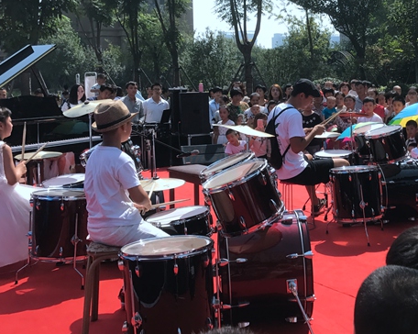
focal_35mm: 48
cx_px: 316
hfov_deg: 37.8
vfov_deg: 31.3
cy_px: 129
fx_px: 593
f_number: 1.8
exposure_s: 1/1497
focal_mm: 3.99
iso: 20
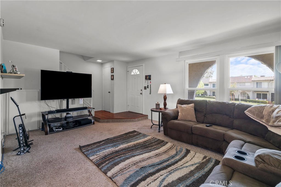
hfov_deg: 96.7
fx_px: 125
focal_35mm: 16
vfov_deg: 73.8
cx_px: 140
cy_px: 94
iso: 250
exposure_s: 1/2
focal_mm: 16
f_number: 6.3
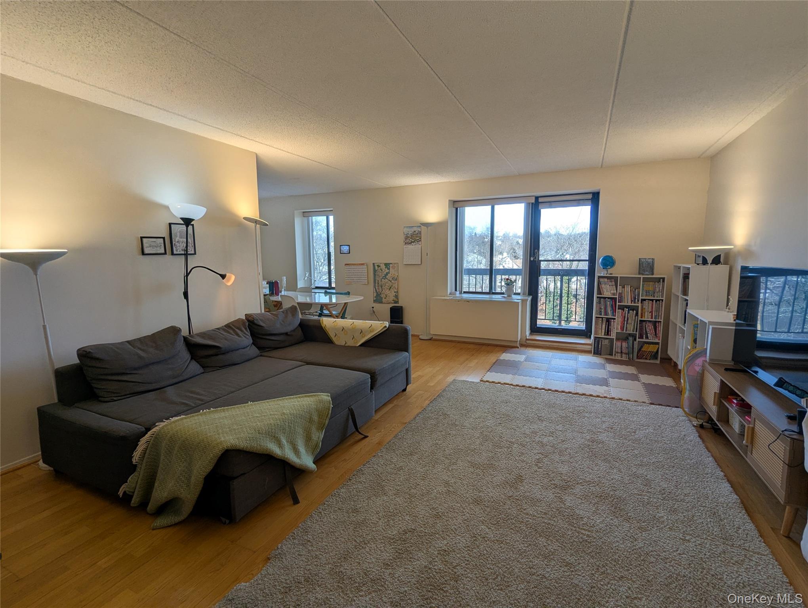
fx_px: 374
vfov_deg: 78.2
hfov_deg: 94.4
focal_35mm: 16
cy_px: 304
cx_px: 404
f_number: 2.2
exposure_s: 1/334
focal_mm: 2.35
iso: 65
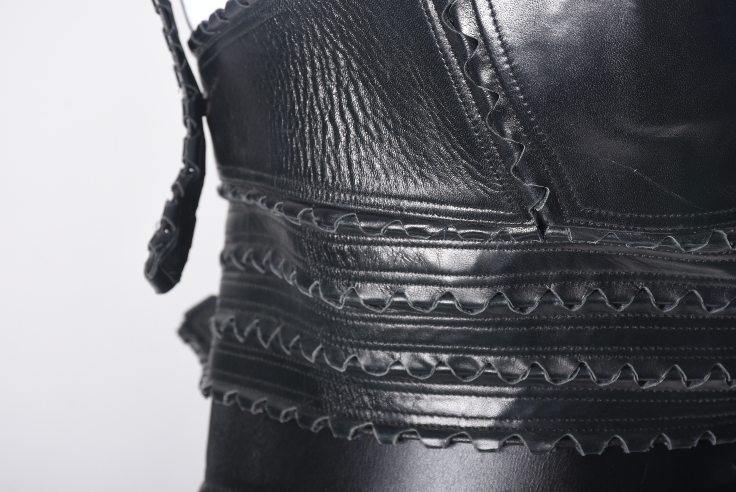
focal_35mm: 105
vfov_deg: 13.1
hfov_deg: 19.4
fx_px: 2148
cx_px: 368
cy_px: 246
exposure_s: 1/200
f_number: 10
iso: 200
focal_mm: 70
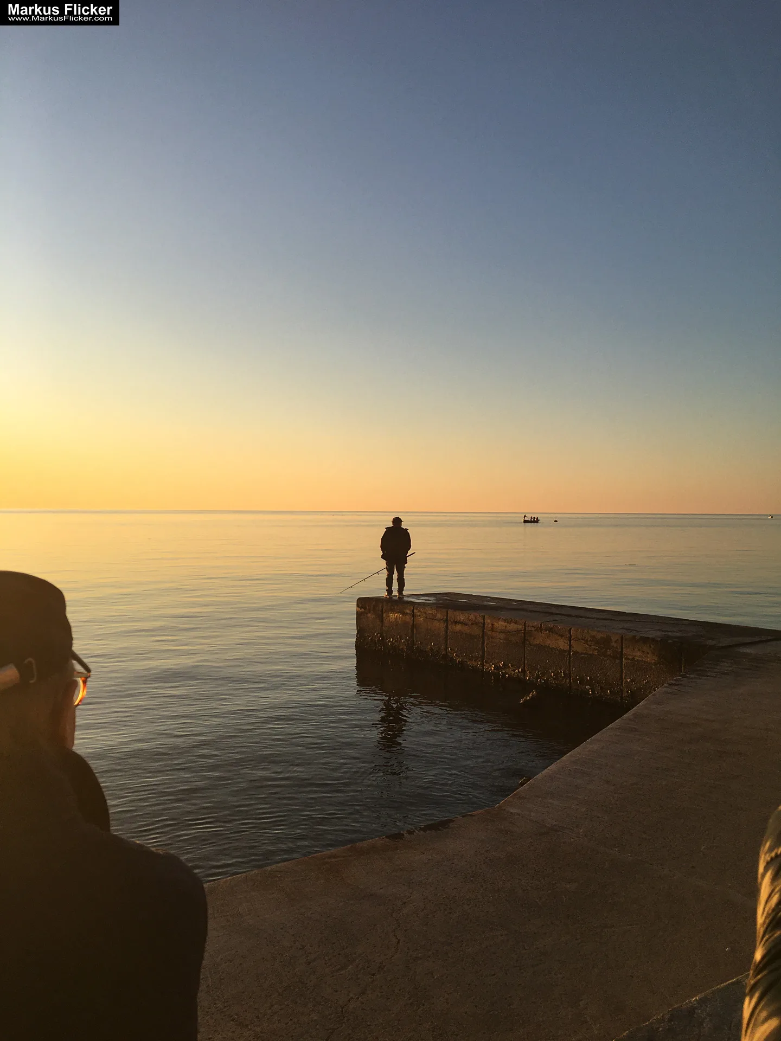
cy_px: 520
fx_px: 872
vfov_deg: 61.7
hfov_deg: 48.2
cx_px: 390
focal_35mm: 29
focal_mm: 4.15
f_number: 2.2
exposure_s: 1/1150
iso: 25
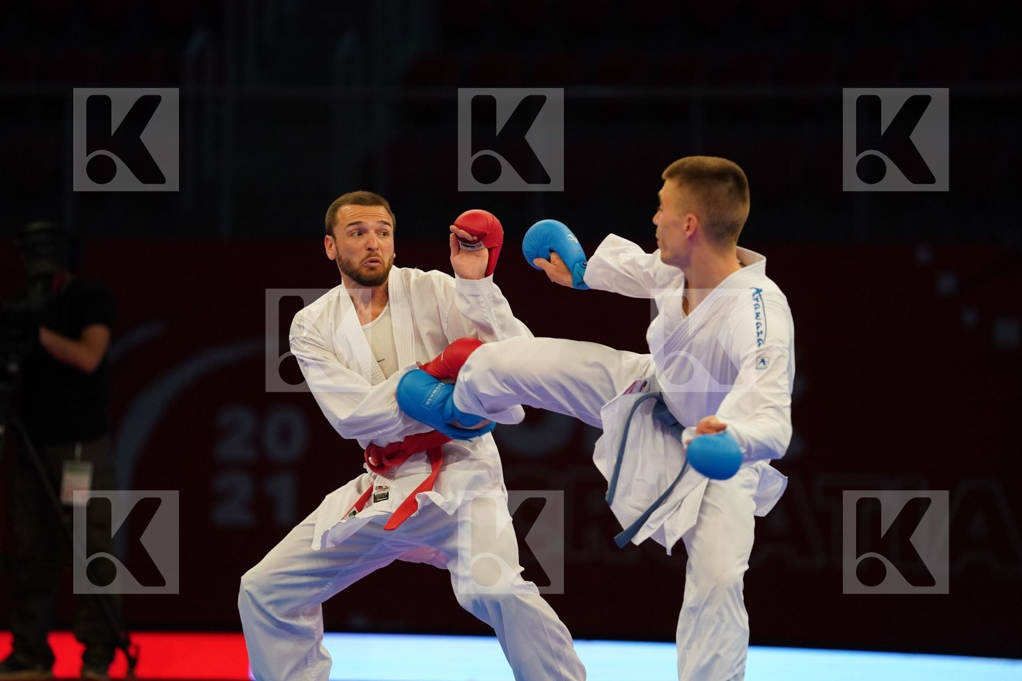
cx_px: 511
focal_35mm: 200
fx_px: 5677
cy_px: 340
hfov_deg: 10.3
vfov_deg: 6.9
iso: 2500
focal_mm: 200
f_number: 2.8
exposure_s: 1/1000
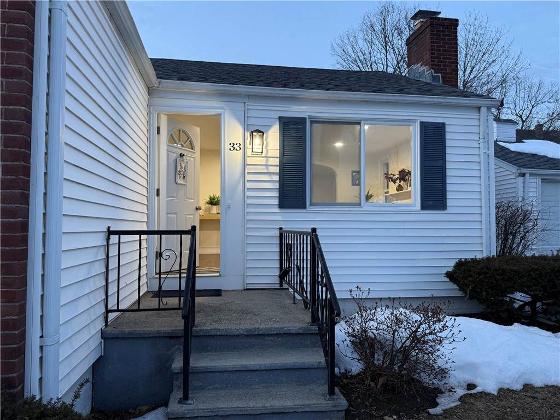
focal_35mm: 24
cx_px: 280
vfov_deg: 56.8
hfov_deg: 71.6
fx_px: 388
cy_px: 210
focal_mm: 6.76
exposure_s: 1/60
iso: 160
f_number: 1.78
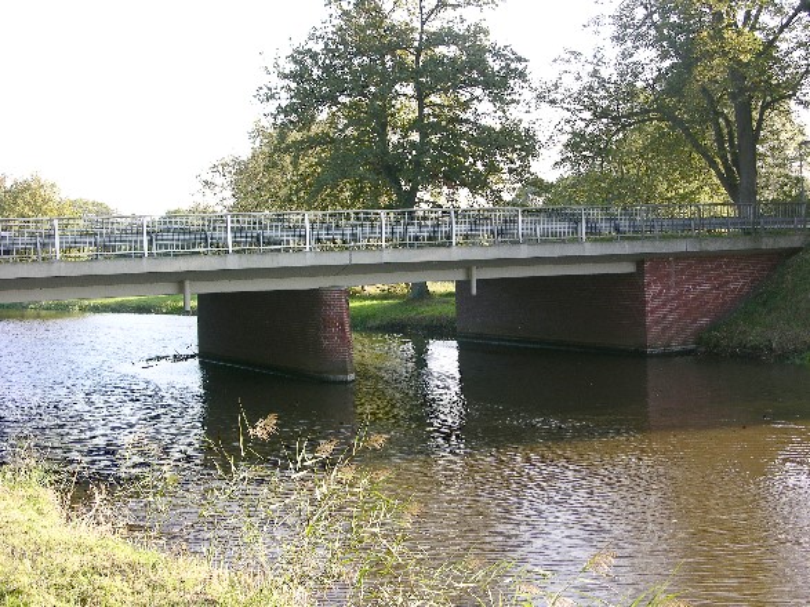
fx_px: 1357
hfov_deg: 33.2
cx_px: 405
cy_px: 304
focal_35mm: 58
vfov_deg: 25.2
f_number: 4.4
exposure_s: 1/65.8
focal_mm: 14.7
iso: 50
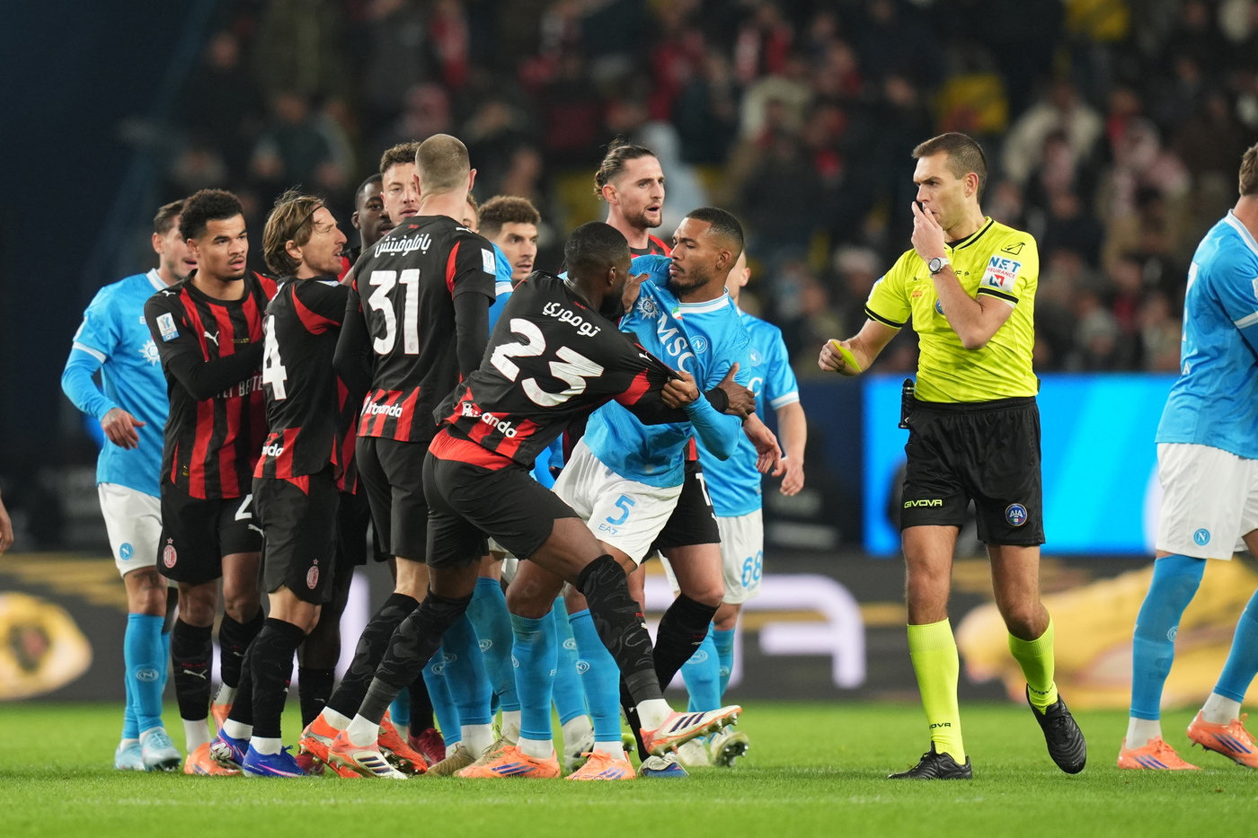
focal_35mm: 400
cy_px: 419
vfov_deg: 3.4
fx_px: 13975
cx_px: 629
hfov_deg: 5.2
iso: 2000
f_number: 3.2
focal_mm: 400
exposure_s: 1/1600
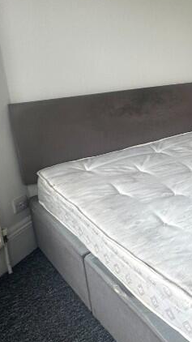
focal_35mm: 37
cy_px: 92
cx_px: 377
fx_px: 335
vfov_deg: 52.1
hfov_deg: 19.5
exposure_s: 1/99
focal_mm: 2.22
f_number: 2.2
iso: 64
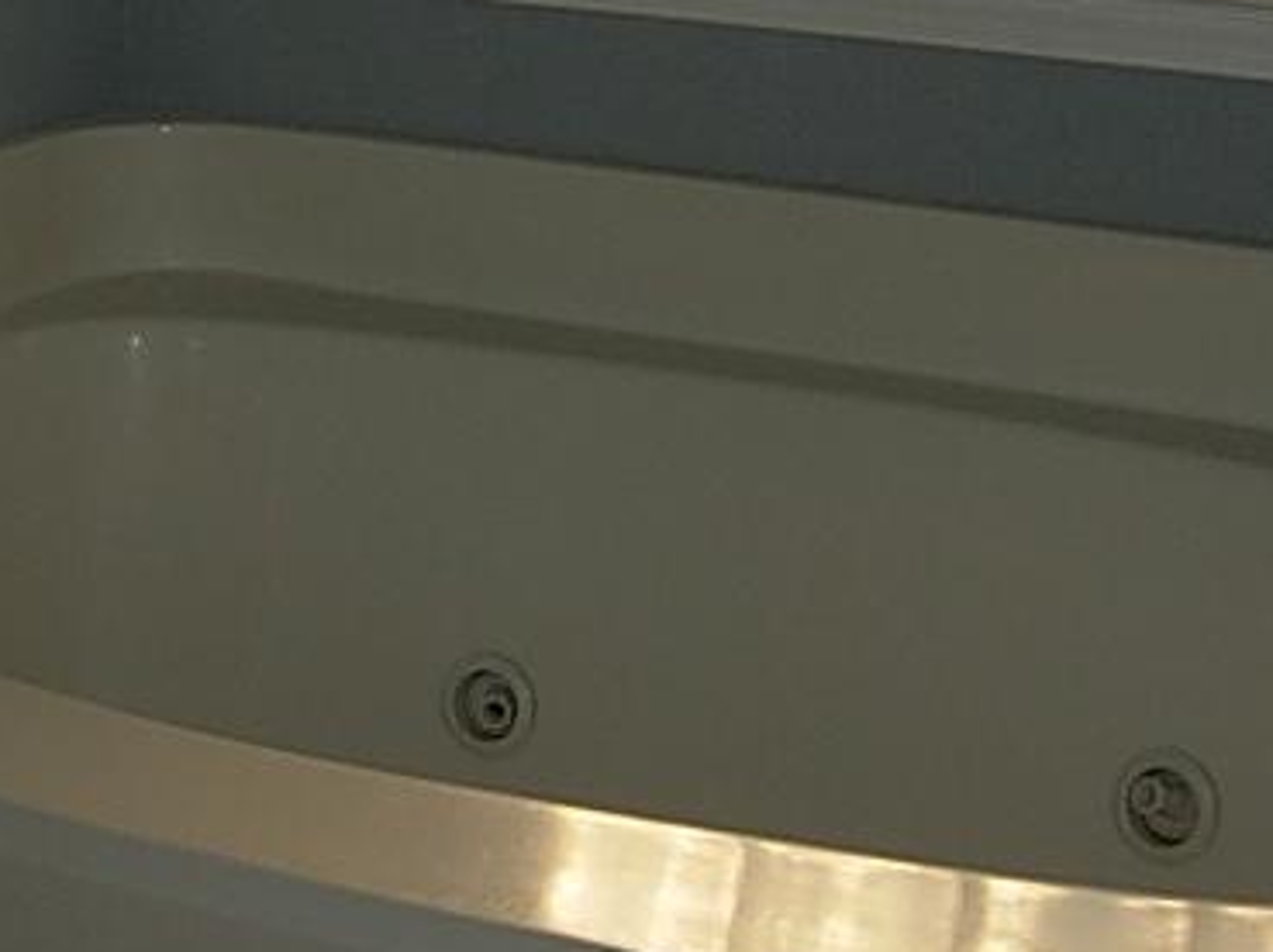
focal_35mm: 100
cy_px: 276
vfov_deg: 14.7
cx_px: 207
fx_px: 3674
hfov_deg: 19.4
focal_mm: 7.5
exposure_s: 1/128
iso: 50
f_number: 3
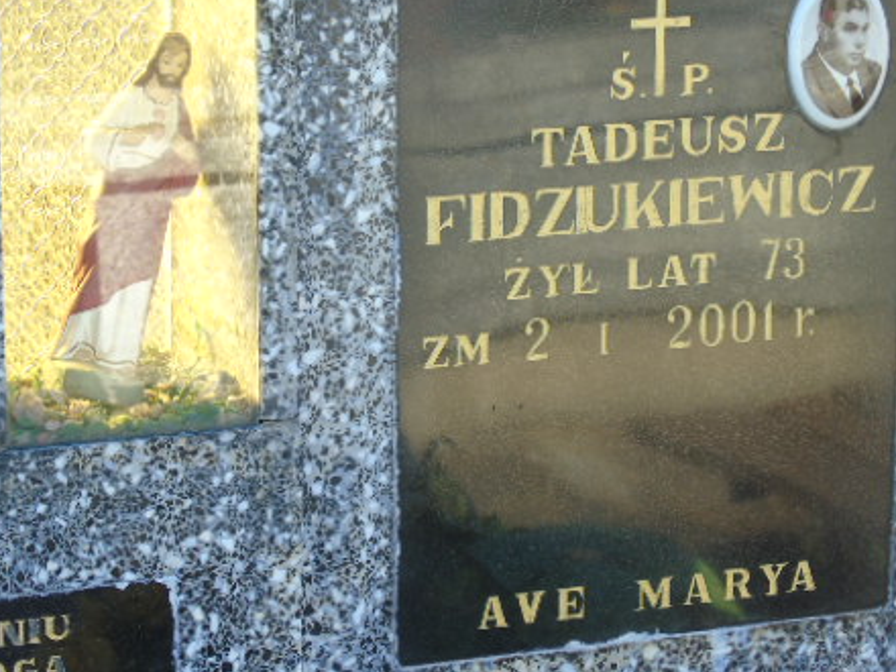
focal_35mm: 157
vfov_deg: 9.5
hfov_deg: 12.6
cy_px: 365
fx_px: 4064
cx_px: 377
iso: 80
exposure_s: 1/80
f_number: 4.4
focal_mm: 19
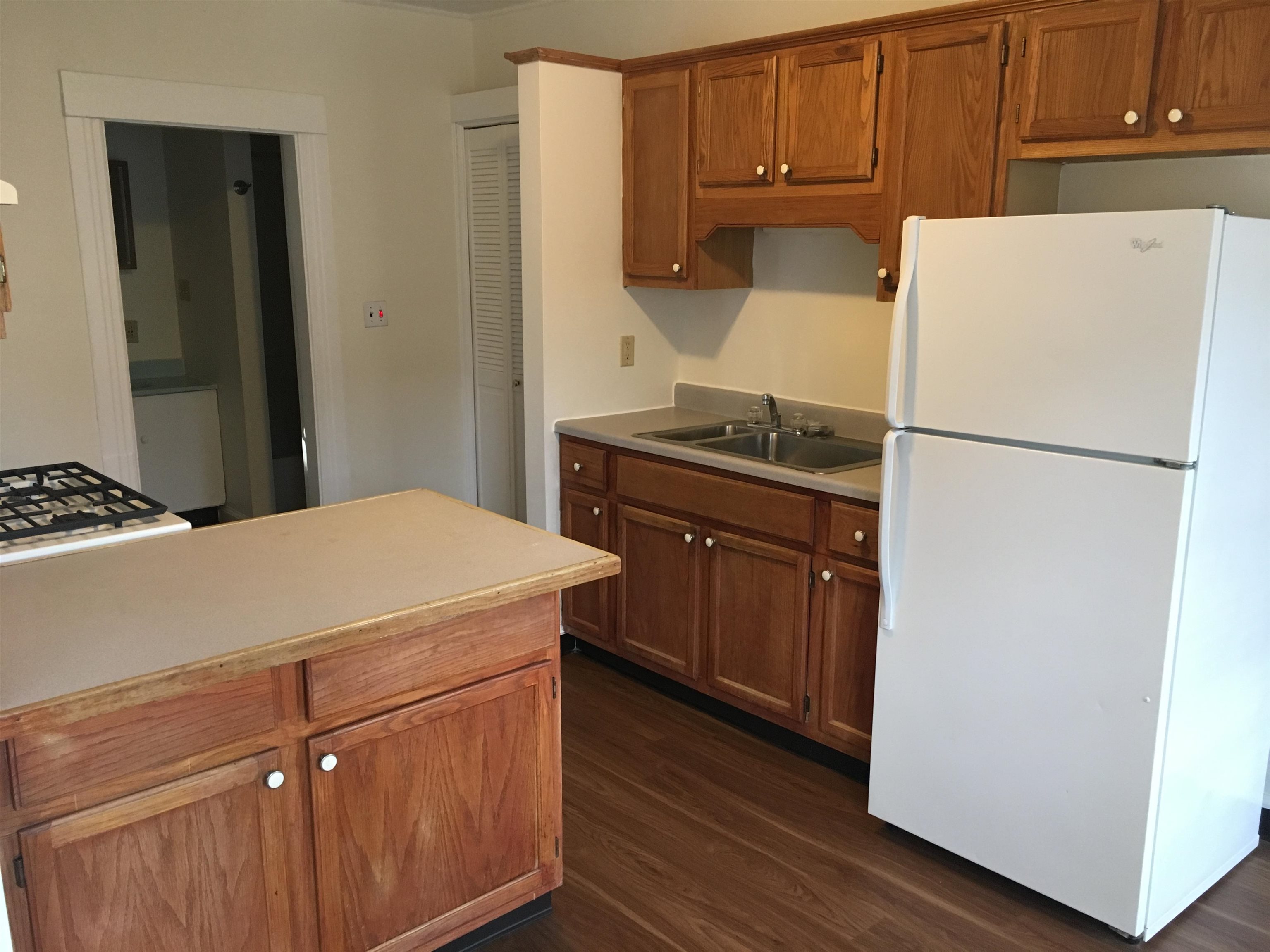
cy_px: 476
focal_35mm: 29
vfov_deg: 48.2
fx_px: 1064
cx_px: 635
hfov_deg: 61.7
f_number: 2.2
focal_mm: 4.15
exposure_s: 1/30
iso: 125
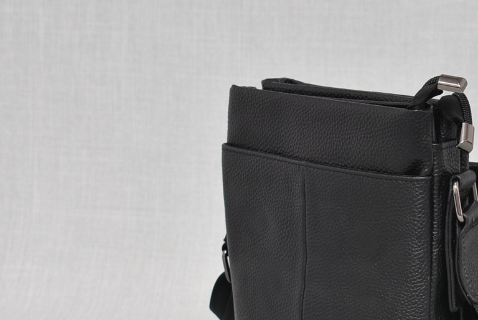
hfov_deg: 19.2
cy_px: 257
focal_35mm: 105
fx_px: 1396
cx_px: 382
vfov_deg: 13.0
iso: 100
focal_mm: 42
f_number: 5.6
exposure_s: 1/60
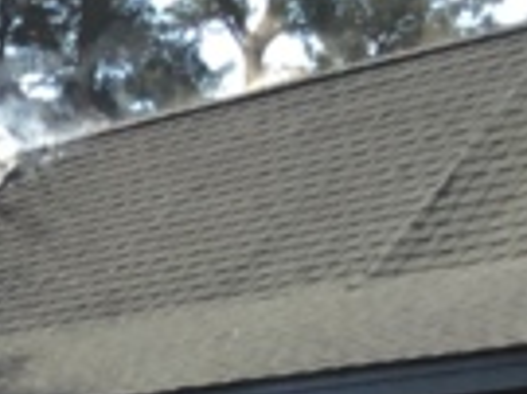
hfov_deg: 8.2
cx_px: -816
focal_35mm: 220
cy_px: 792
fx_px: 3346
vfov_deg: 6.5
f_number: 2.4
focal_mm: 3.3
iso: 25
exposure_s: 1/433
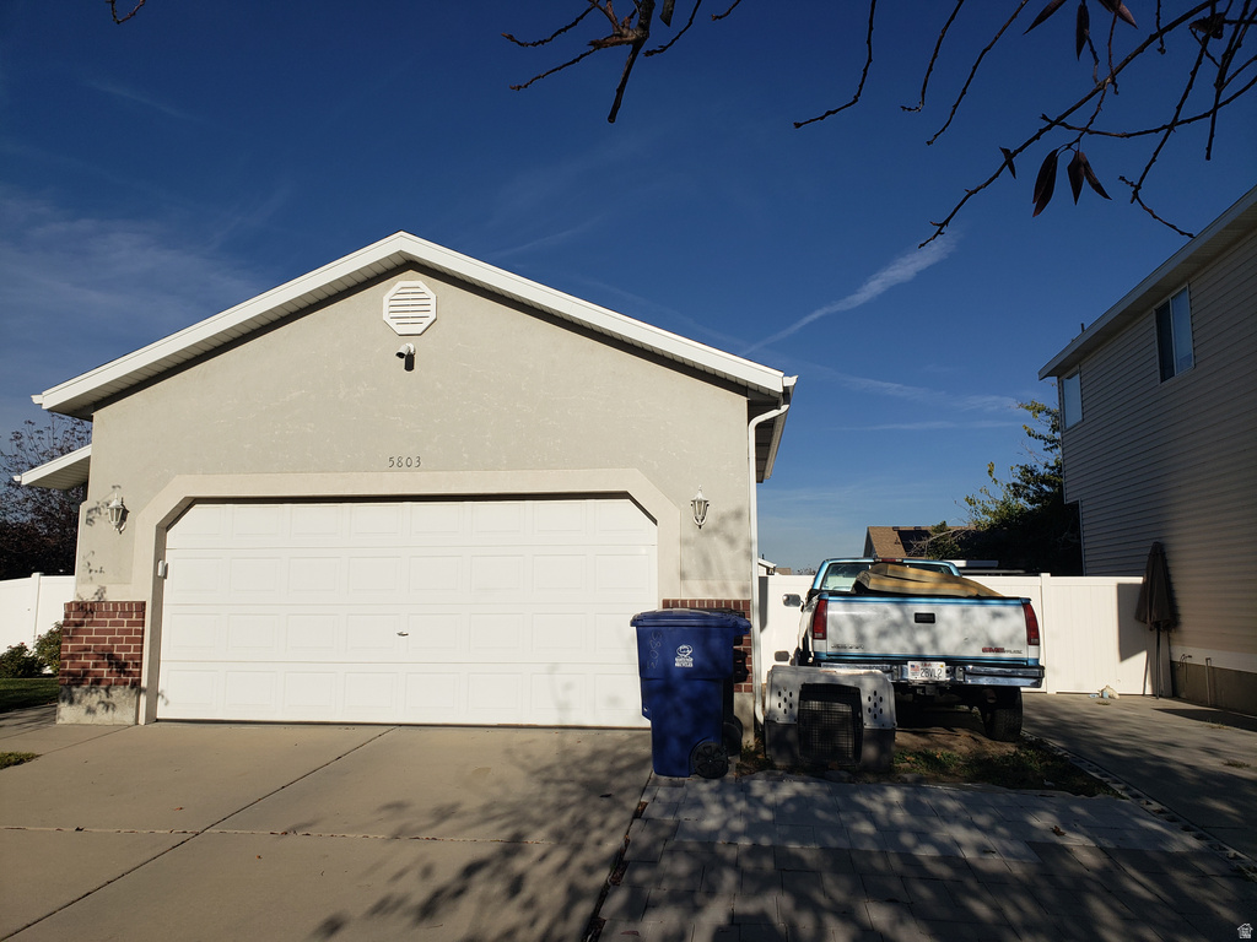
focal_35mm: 26
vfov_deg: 53.1
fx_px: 944
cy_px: 471
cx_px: 628
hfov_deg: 67.3
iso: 50
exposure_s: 1/3828
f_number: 2.4
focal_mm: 4.3
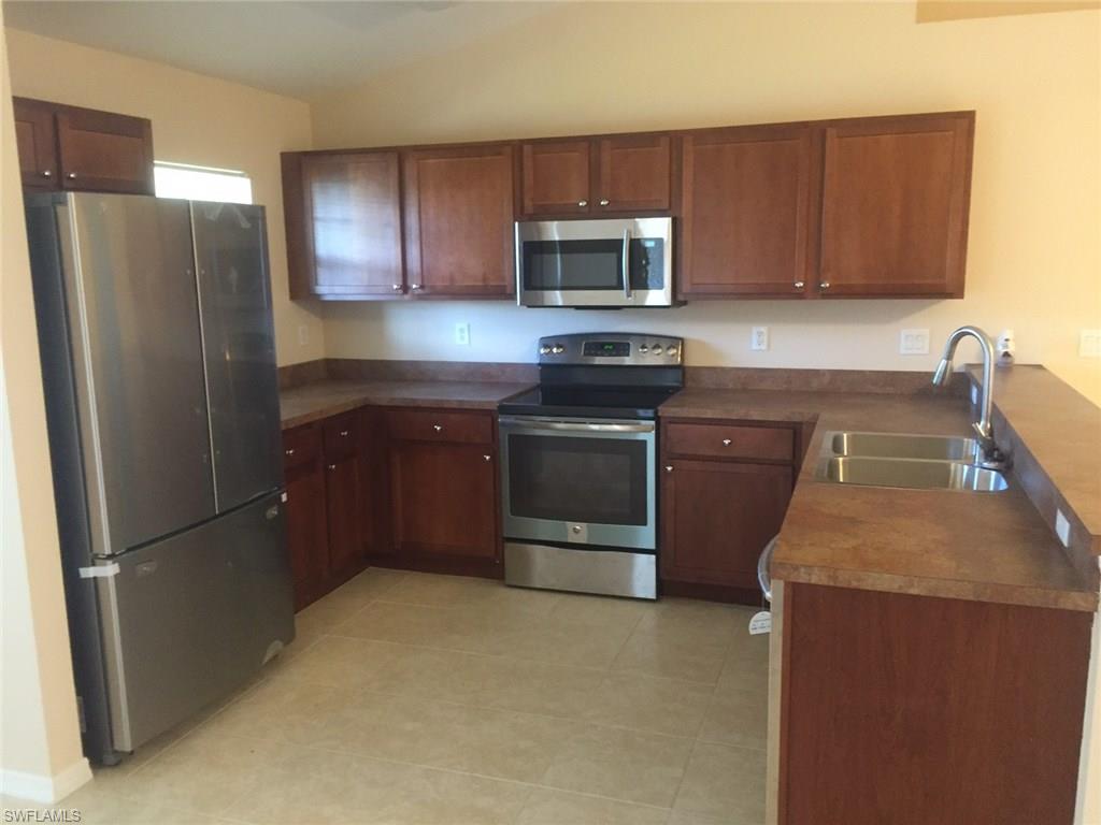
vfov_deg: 48.2
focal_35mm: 29
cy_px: 412
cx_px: 550
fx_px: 922
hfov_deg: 61.7
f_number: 2.2
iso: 250
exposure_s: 1/20
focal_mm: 4.15
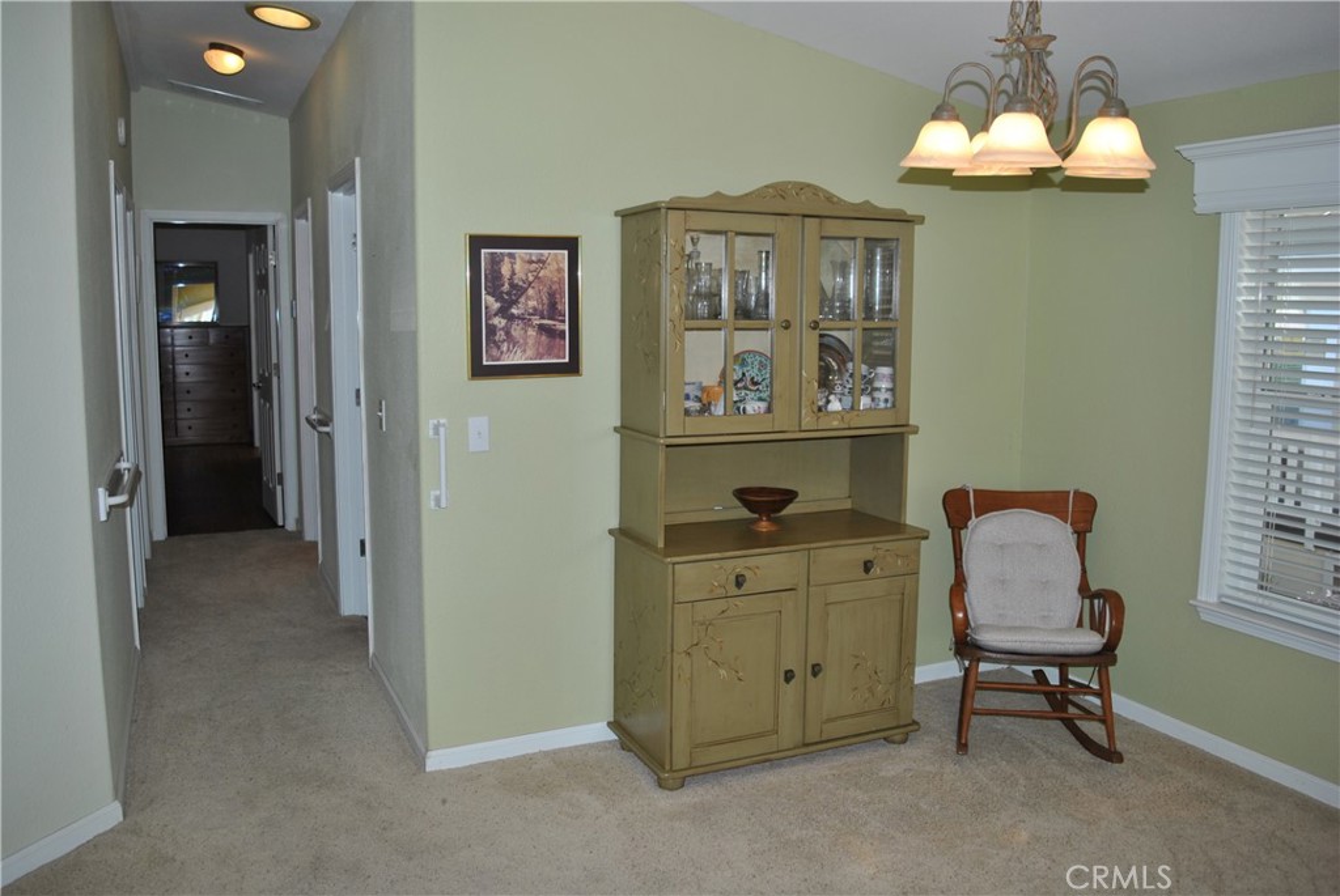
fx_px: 1006
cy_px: 448
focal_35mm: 27
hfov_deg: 67.3
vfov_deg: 48.0
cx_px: 670
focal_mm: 18
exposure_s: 1/125
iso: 100
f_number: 4
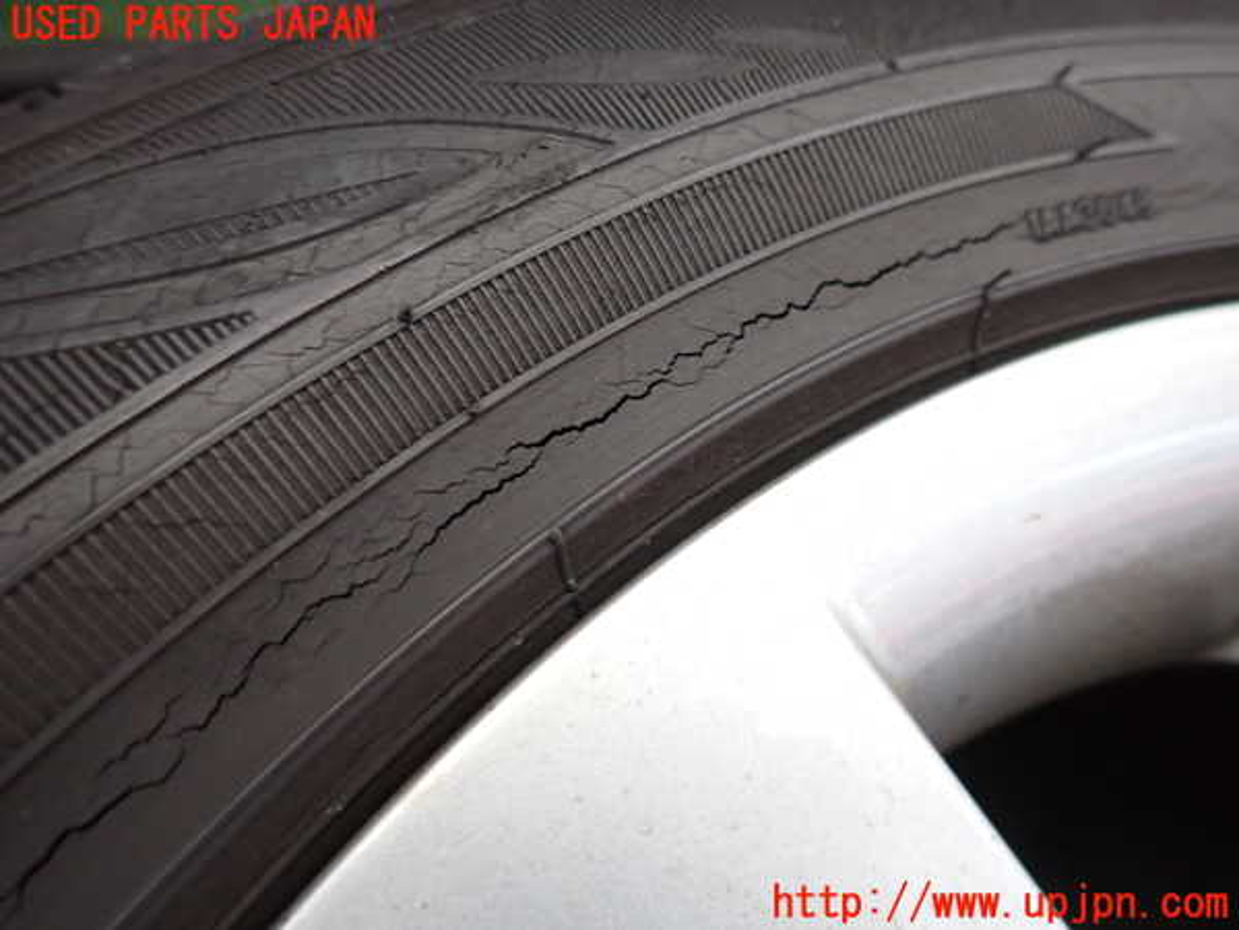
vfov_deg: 54.9
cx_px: 620
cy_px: 465
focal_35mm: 25
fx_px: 895
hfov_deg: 69.4
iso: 400
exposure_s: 1/30
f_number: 2
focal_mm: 4.5
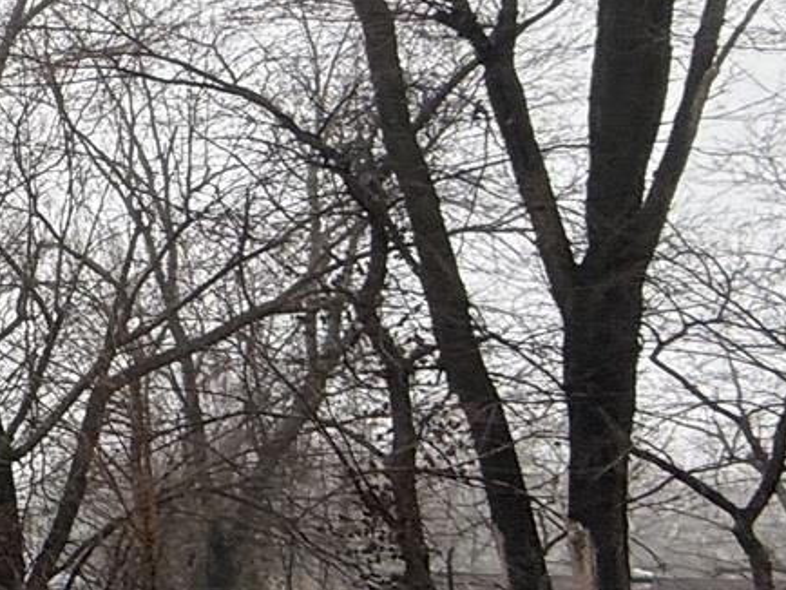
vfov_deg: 22.3
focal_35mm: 65
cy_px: 467
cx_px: -963
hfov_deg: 16.7
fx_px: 1477
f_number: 2.2
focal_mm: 2.22
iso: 50
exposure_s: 1/153
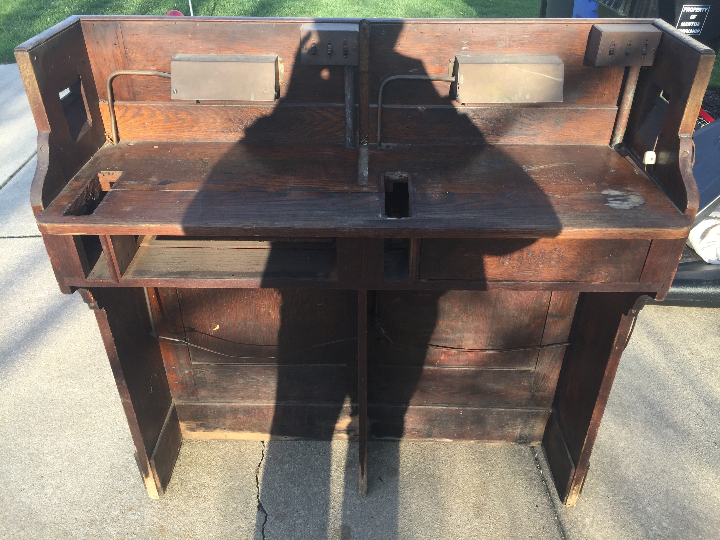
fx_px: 603
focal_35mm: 29
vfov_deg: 48.2
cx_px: 360
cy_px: 270
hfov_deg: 61.7
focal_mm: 4.15
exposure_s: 1/314
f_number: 2.2
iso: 32
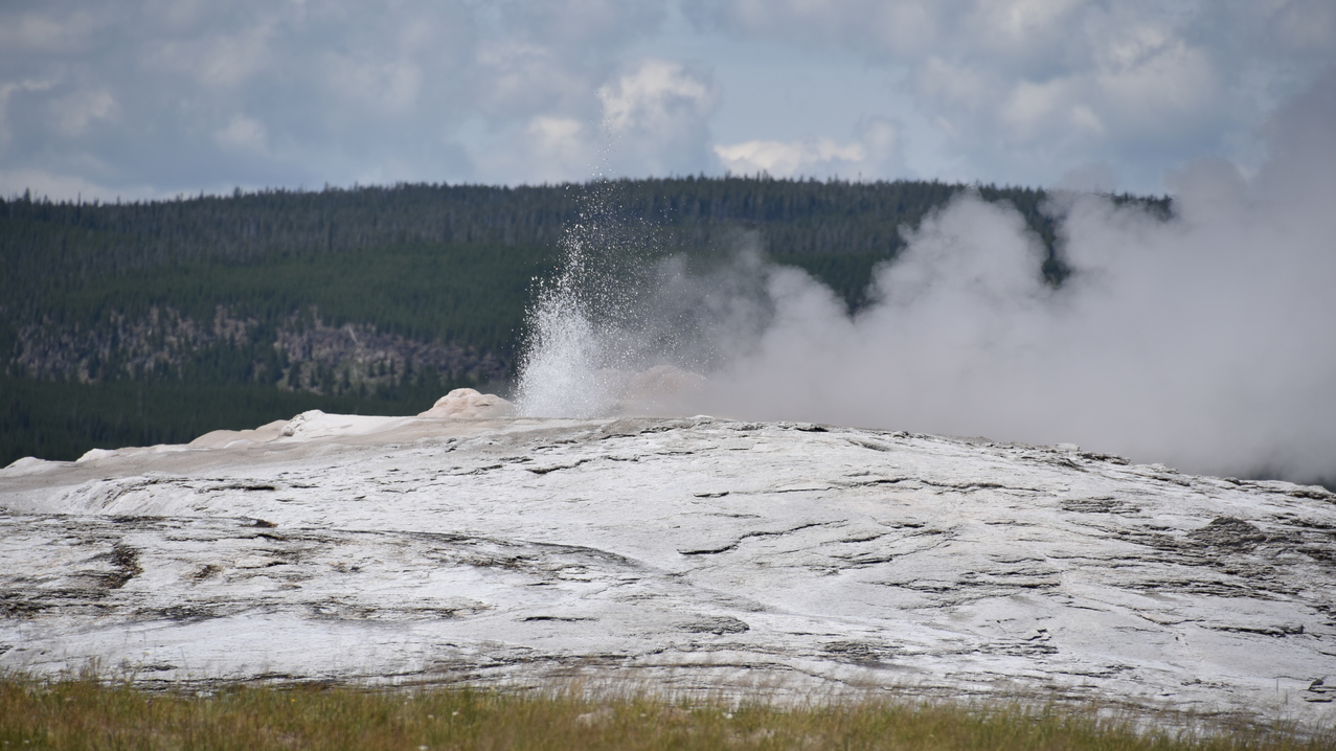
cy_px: 356
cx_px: 669
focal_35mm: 315
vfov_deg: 3.9
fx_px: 11158
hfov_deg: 6.9
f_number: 8
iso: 100
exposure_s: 1/640
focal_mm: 300
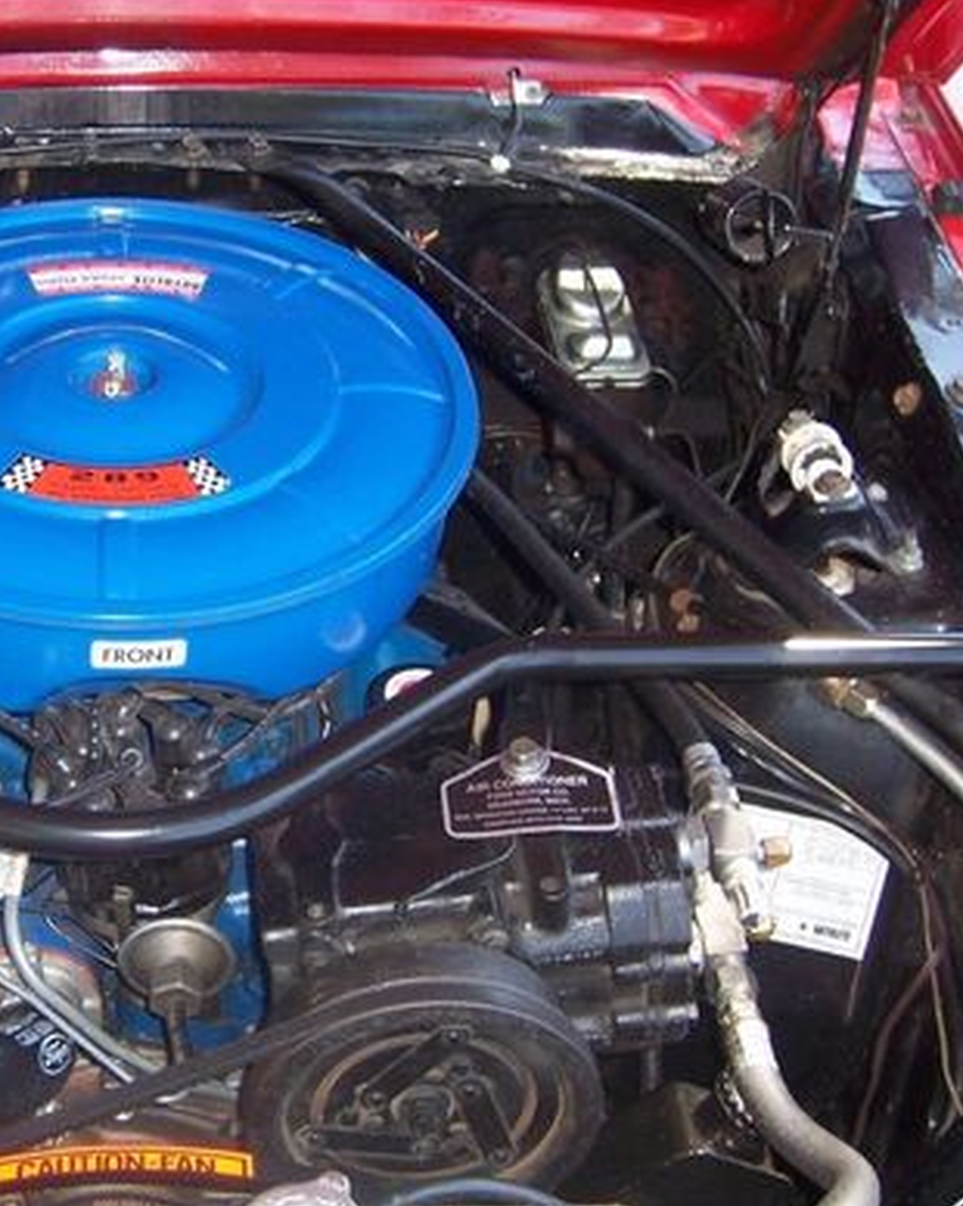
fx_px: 2068
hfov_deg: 25.5
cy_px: 668
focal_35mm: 58
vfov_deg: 32.5
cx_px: 118
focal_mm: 6.2
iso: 80
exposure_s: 1/80
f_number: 2.8
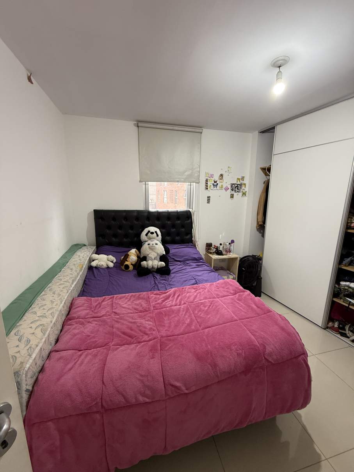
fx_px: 191
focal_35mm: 14
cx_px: 177
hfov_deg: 85.7
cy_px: 236
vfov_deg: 102.1
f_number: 2.2
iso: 250
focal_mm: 2.22
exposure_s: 1/50
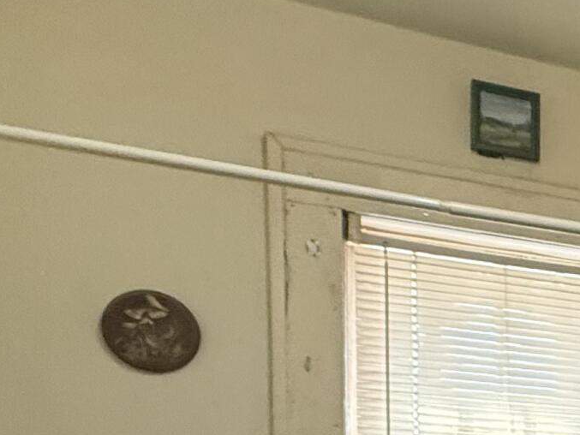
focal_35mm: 62
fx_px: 1039
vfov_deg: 20.8
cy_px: 612
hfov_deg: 22.9
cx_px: 948
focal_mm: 2.22
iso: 500
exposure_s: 1/60
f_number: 2.2
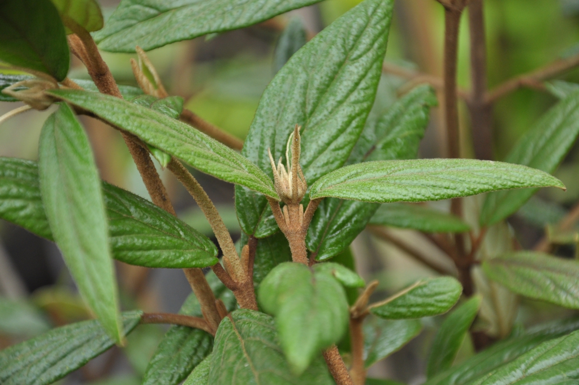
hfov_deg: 15.2
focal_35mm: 135
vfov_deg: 10.1
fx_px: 2168
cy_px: 192
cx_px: 290
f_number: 6.3
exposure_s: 1/160
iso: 400
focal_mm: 90
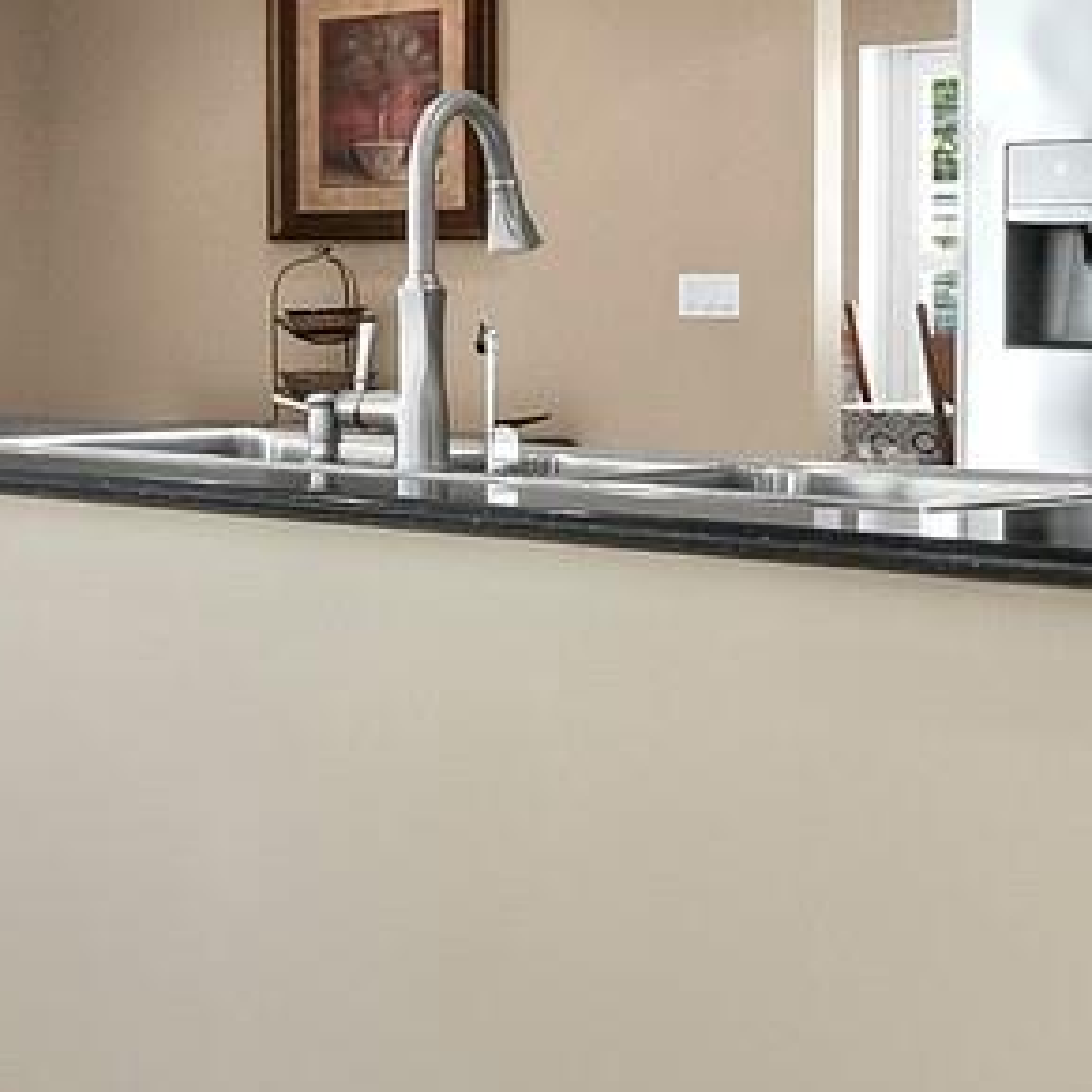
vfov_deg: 25.1
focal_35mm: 68
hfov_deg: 20.7
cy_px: 298
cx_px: -644
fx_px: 2427
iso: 400
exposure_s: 1/6
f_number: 11
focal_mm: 7
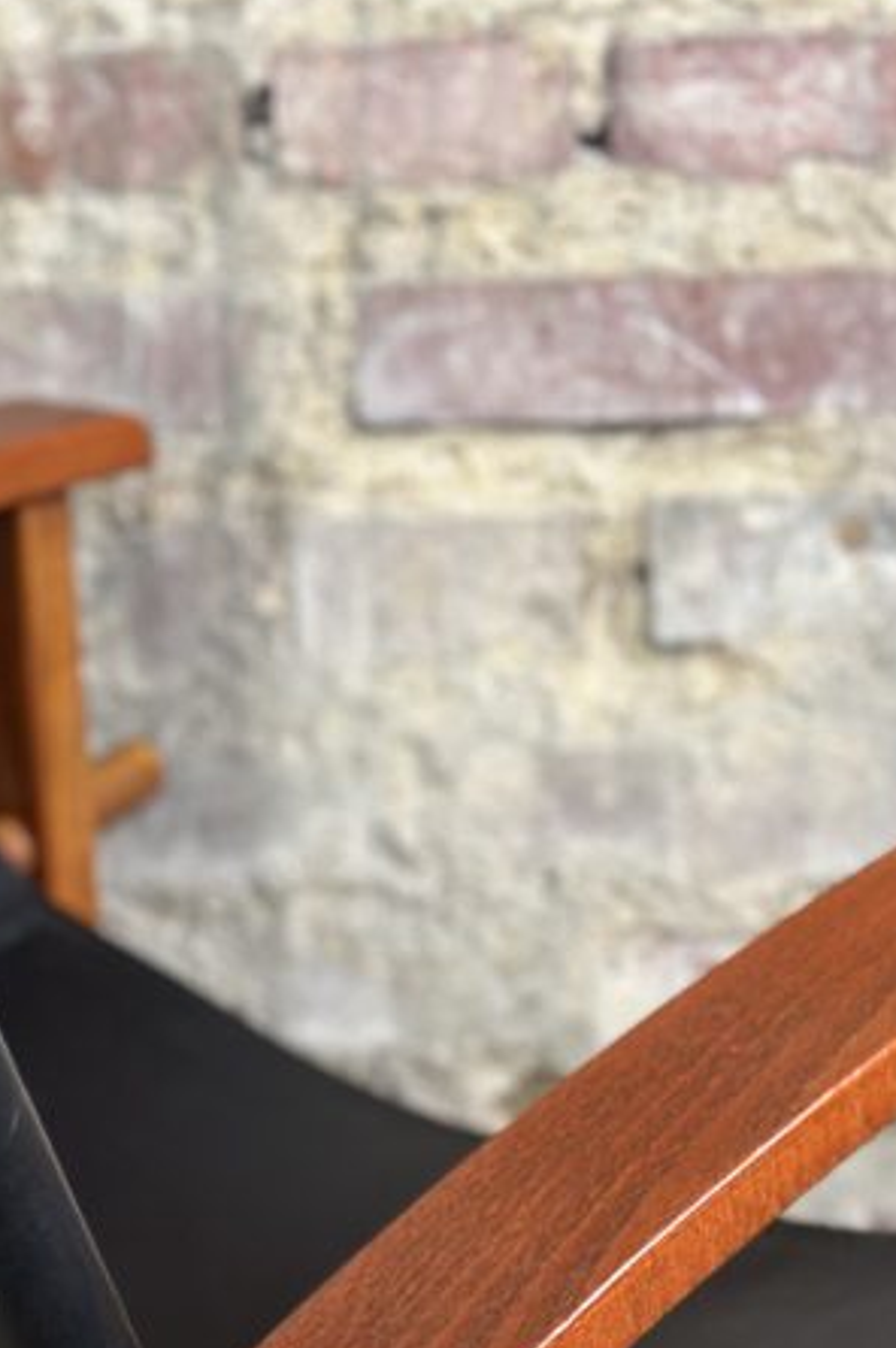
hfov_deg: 11.8
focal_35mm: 115
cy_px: 1460
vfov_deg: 17.3
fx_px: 4300
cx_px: 33
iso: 200
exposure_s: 1/50
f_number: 1.78
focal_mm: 6.86
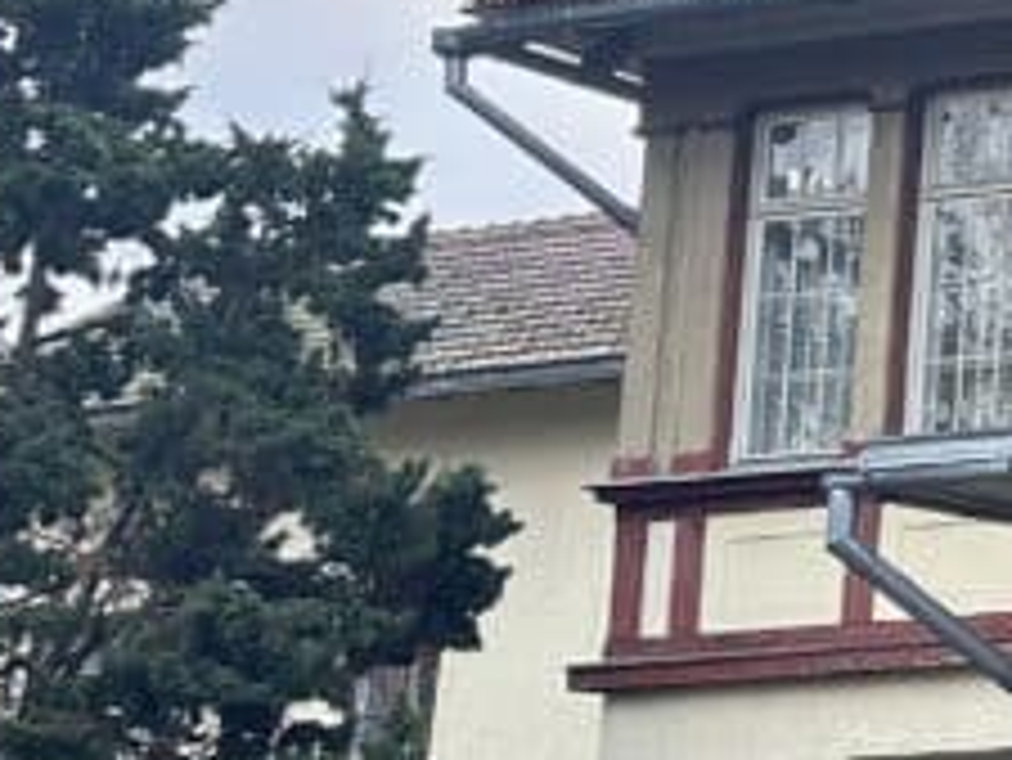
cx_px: 2235
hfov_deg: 14.0
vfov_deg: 13.6
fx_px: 3188
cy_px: 256
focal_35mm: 109
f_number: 1.78
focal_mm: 6.86
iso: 125
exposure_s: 1/121
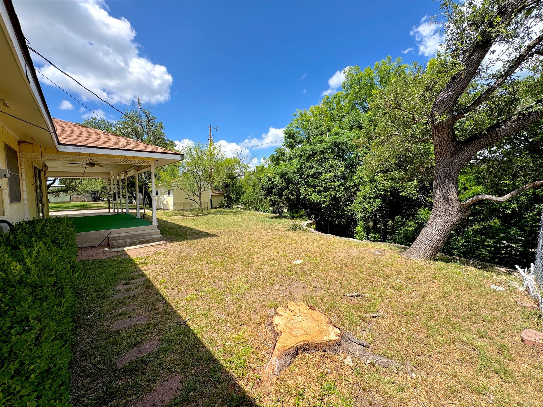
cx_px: 272
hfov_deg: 102.1
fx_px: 220
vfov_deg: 85.7
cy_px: 204
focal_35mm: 14
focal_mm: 2.22
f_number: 2.2
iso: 50
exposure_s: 1/1600
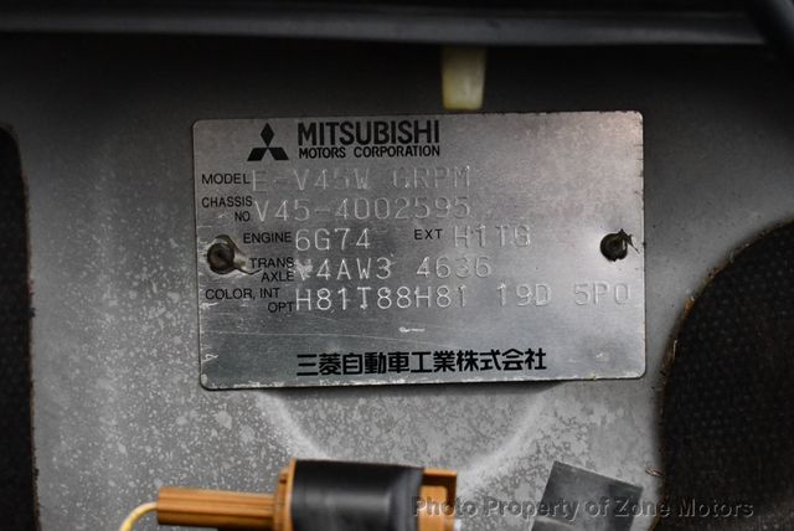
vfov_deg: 19.5
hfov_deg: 28.8
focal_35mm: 70
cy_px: 266
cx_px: 397
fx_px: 1545
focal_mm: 35
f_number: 4.5
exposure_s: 1/100
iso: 3200
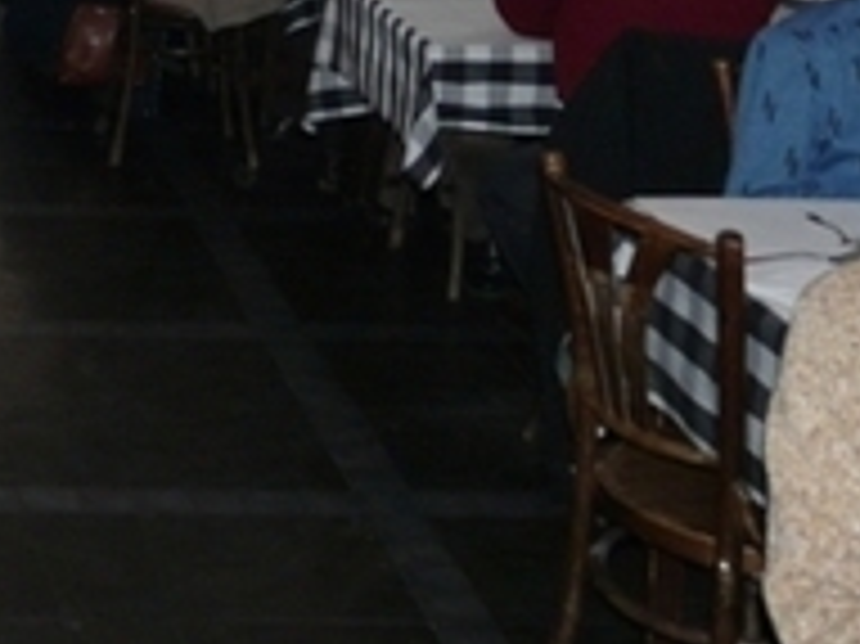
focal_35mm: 88
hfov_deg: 21.0
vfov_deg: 15.7
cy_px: -261
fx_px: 2185
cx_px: -126
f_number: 2.8
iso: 160
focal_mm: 4.6
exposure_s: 1/30
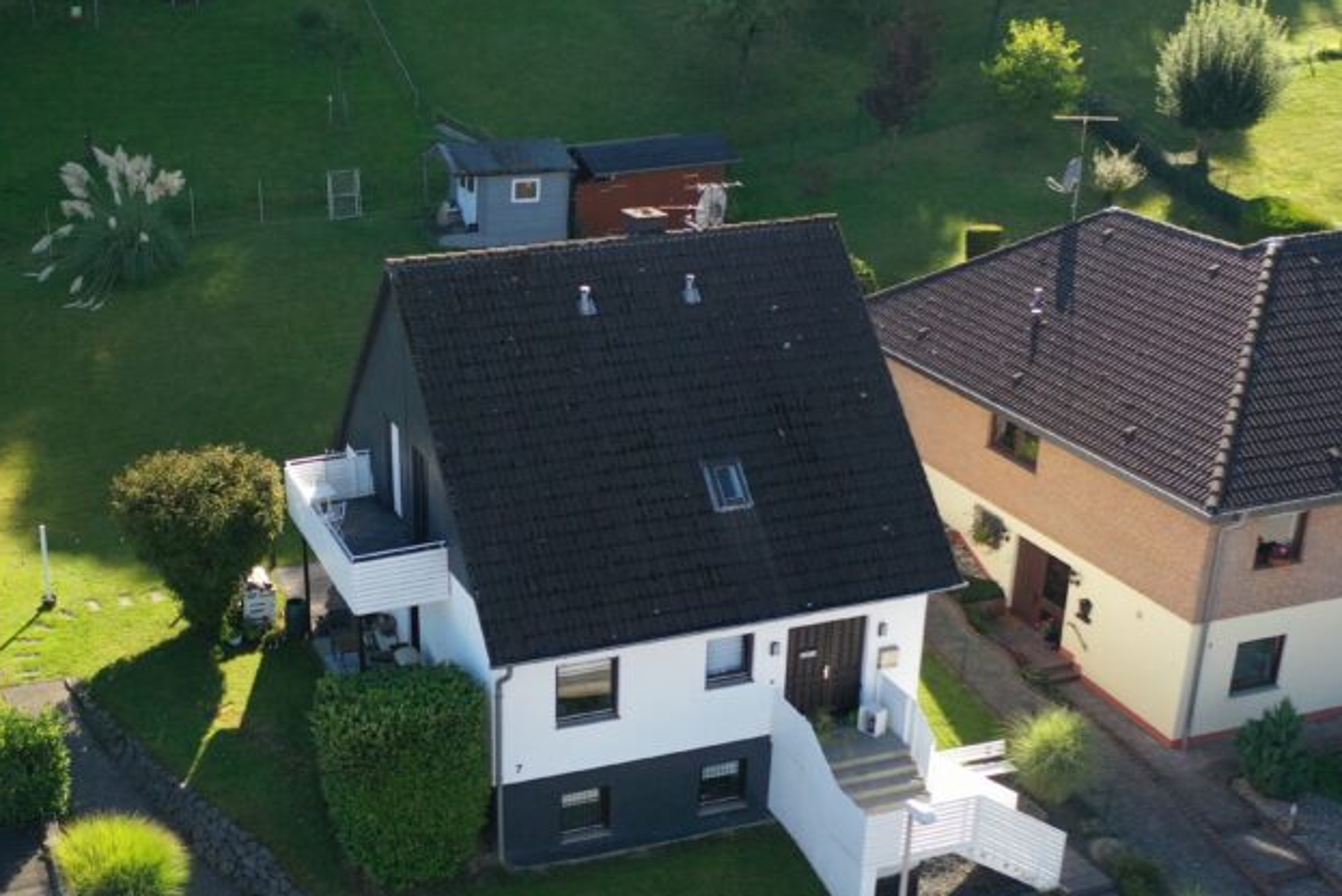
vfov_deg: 29.0
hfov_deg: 42.2
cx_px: 463
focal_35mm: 46
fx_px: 1715
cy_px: 613
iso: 400
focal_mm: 10.26
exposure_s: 1/25
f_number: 2.8
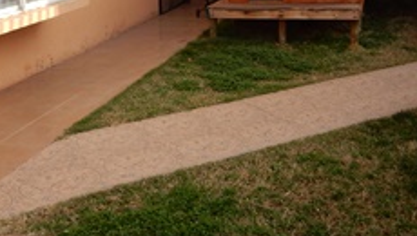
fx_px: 587
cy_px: -47
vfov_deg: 21.1
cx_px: 245
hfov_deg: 39.0
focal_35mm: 53
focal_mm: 4.5
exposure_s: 1/250
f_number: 3.7
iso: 125
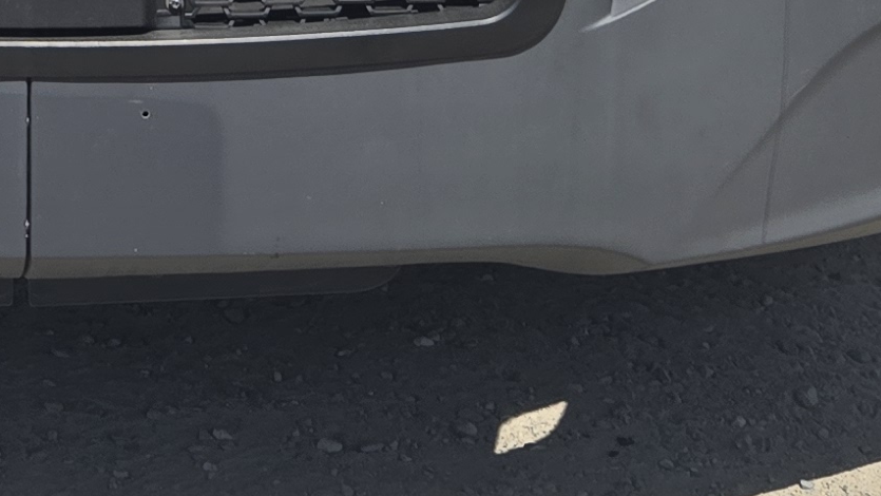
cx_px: -61
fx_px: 2804
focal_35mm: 120
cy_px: -867
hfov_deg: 17.3
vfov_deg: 8.7
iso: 25
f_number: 1.8
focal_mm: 5.4
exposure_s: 1/2252
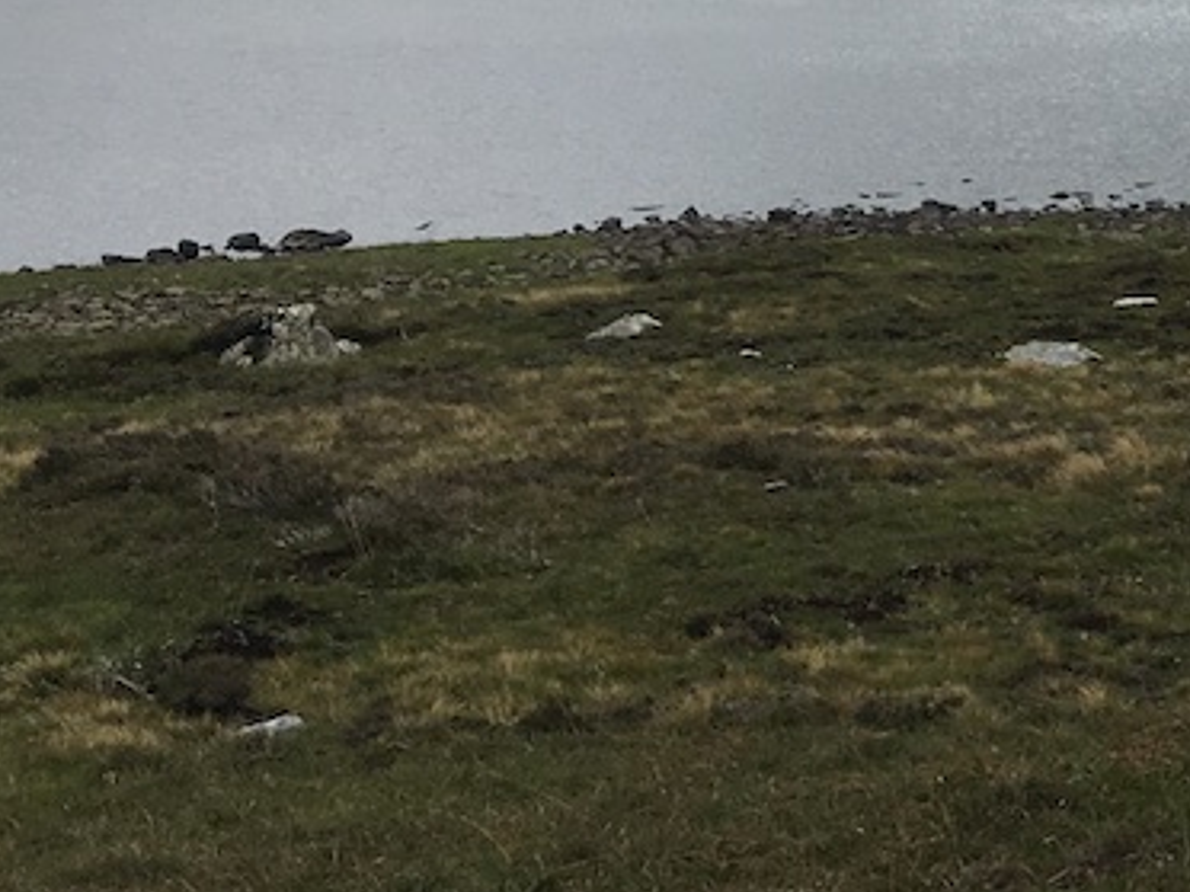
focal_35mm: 104
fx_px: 3575
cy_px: 137
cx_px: 1947
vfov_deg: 14.1
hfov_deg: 16.6
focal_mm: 4.15
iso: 25
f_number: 2.2
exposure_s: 1/596
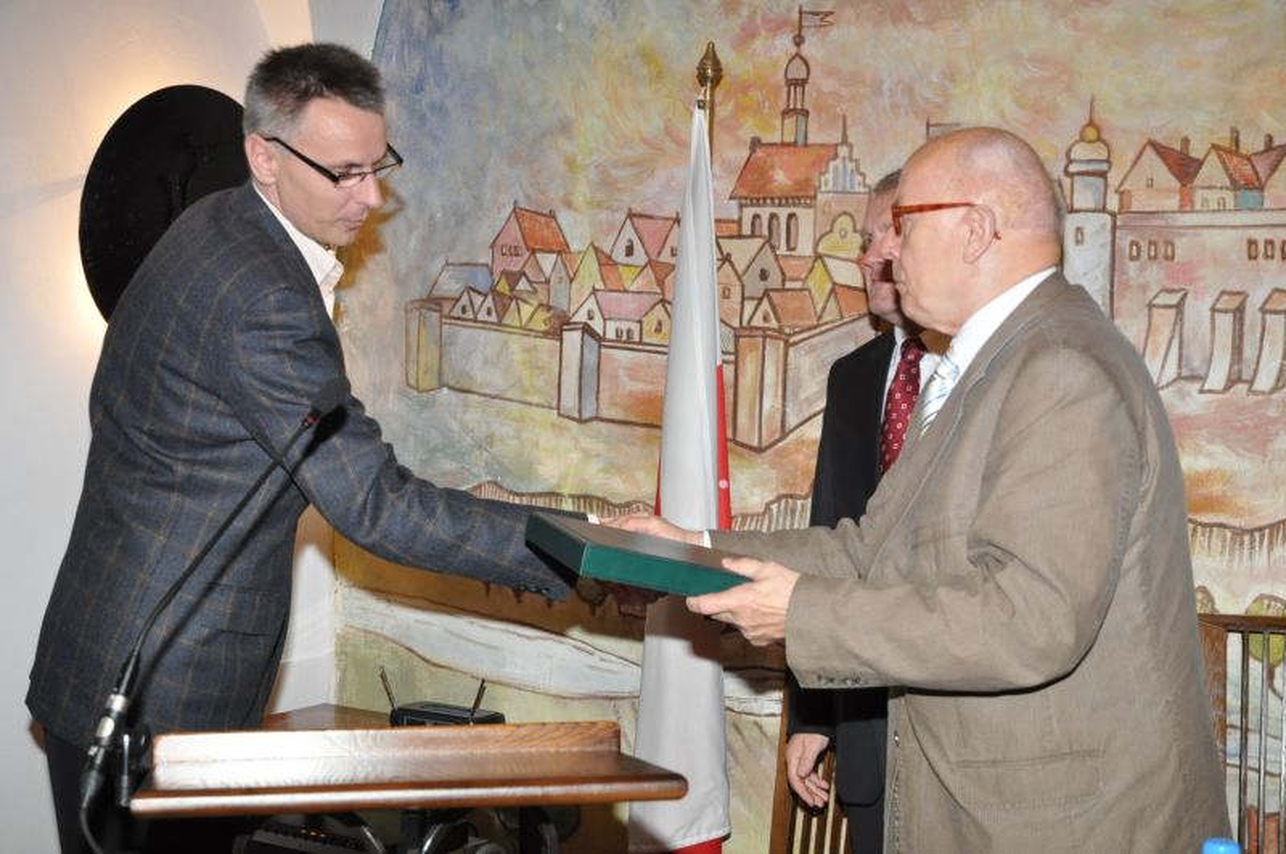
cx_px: 643
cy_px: 427
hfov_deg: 37.9
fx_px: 1873
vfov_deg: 25.7
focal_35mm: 52
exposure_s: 1/60
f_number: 6.3
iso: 1000
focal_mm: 35
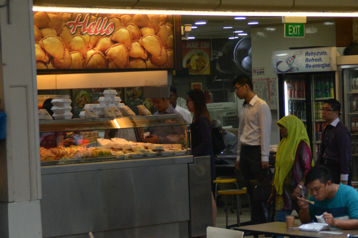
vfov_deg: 8.5
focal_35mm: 161
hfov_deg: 12.7
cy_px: 141
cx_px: 238
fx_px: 1601
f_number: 5
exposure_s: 1/500
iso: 1600
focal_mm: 60
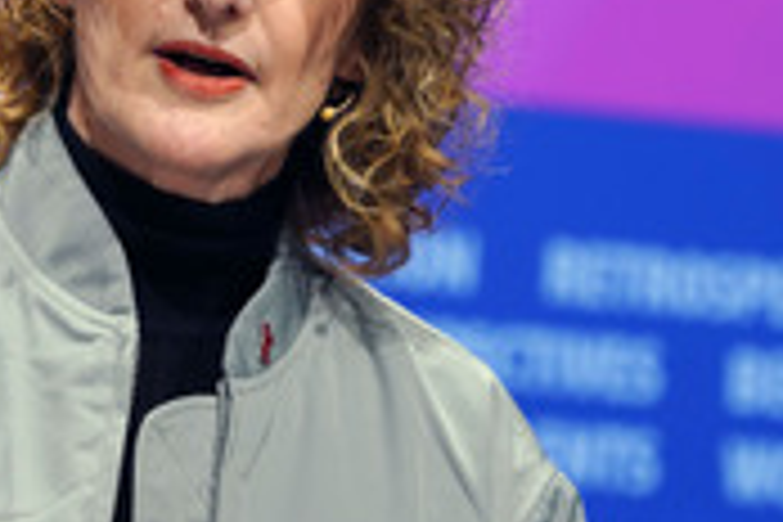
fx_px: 11244
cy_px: 176
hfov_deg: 4.0
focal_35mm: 517
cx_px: 304
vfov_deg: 2.7
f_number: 5.6
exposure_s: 1/50
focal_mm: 200
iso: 1000
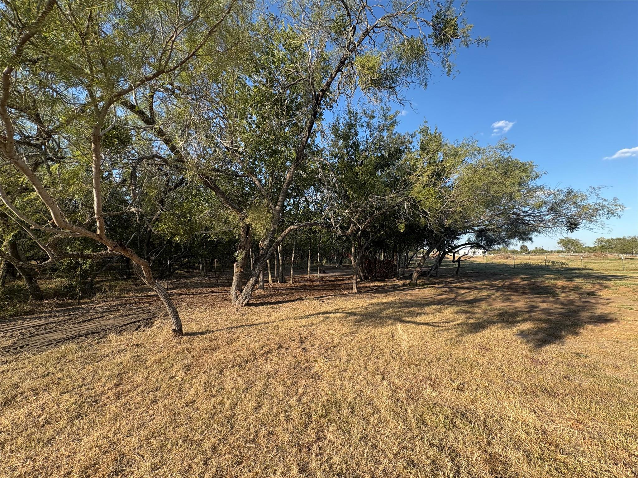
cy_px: 239
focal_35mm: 14
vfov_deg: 85.7
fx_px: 258
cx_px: 319
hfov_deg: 102.1
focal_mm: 2.22
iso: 40
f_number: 2.2
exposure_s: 1/435
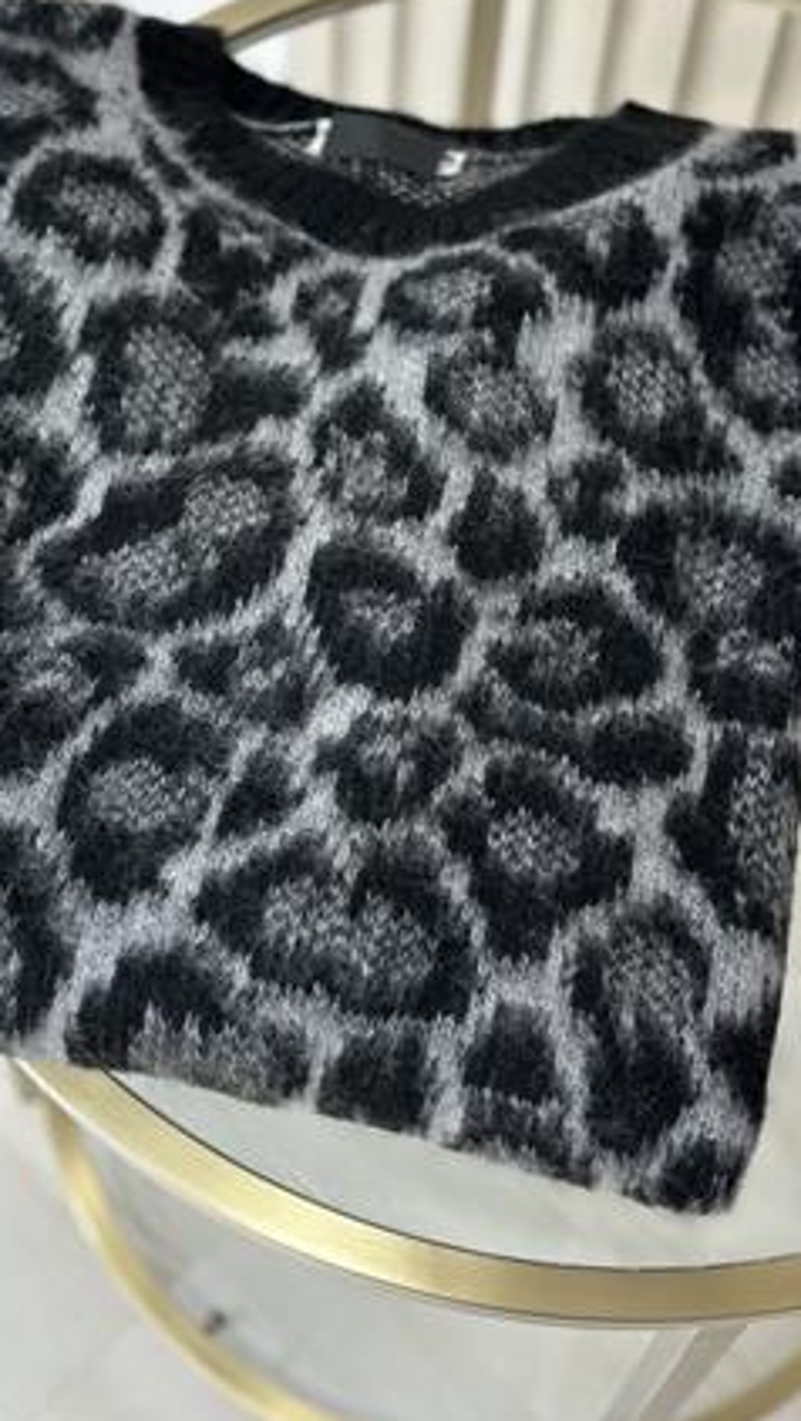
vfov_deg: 31.8
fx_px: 2487
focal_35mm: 66
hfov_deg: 18.2
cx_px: 263
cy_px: 557
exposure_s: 1/100
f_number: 1.78
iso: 80
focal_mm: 6.86
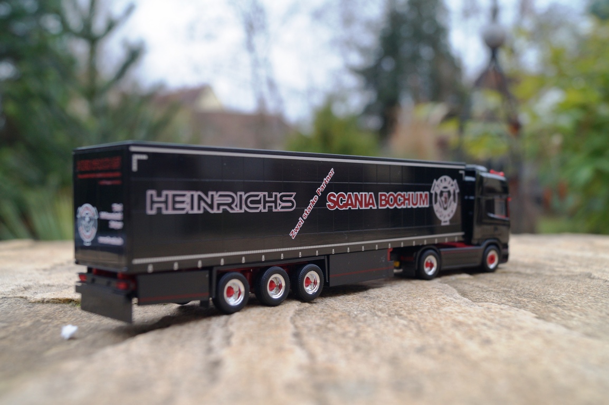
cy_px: 202
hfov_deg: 53.2
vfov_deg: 36.8
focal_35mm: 36
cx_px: 304
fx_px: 609
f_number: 5.6
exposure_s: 1/60
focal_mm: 24
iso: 250
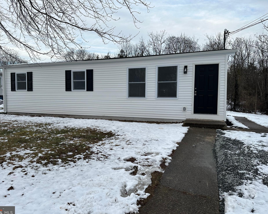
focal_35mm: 26
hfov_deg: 66.0
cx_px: 127
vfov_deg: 54.9
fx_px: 206
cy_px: 107
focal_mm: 6.86
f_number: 1.78
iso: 80
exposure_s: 1/1272
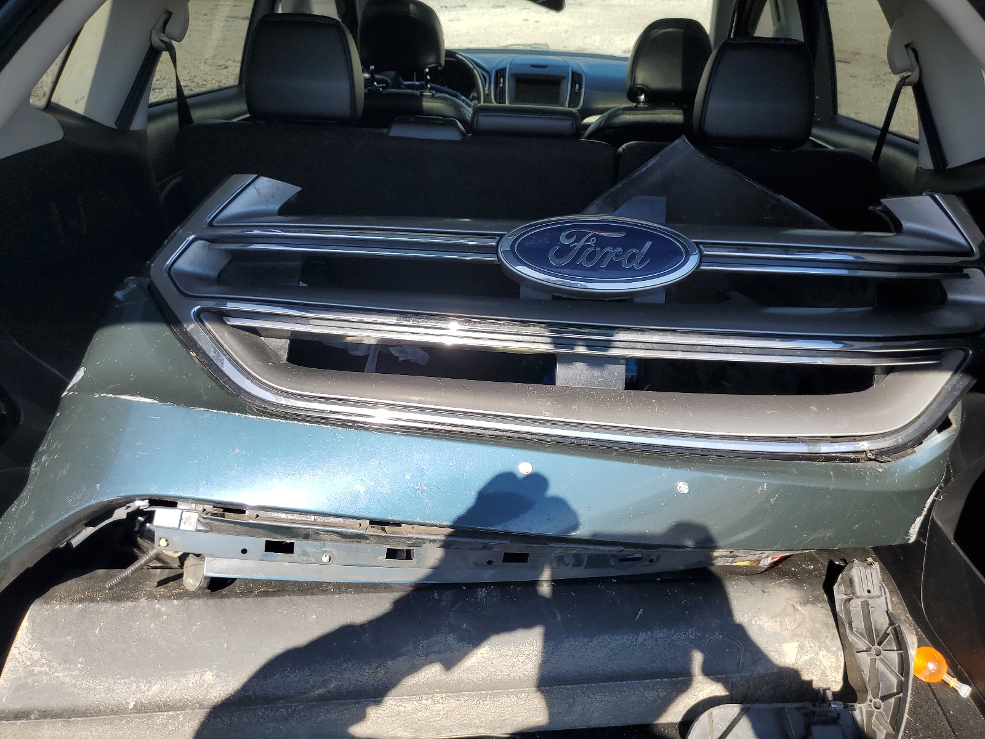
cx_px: 492
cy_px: 370
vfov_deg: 53.1
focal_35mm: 26
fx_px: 740
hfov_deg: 67.3
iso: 50
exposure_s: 1/1429
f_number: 1.5
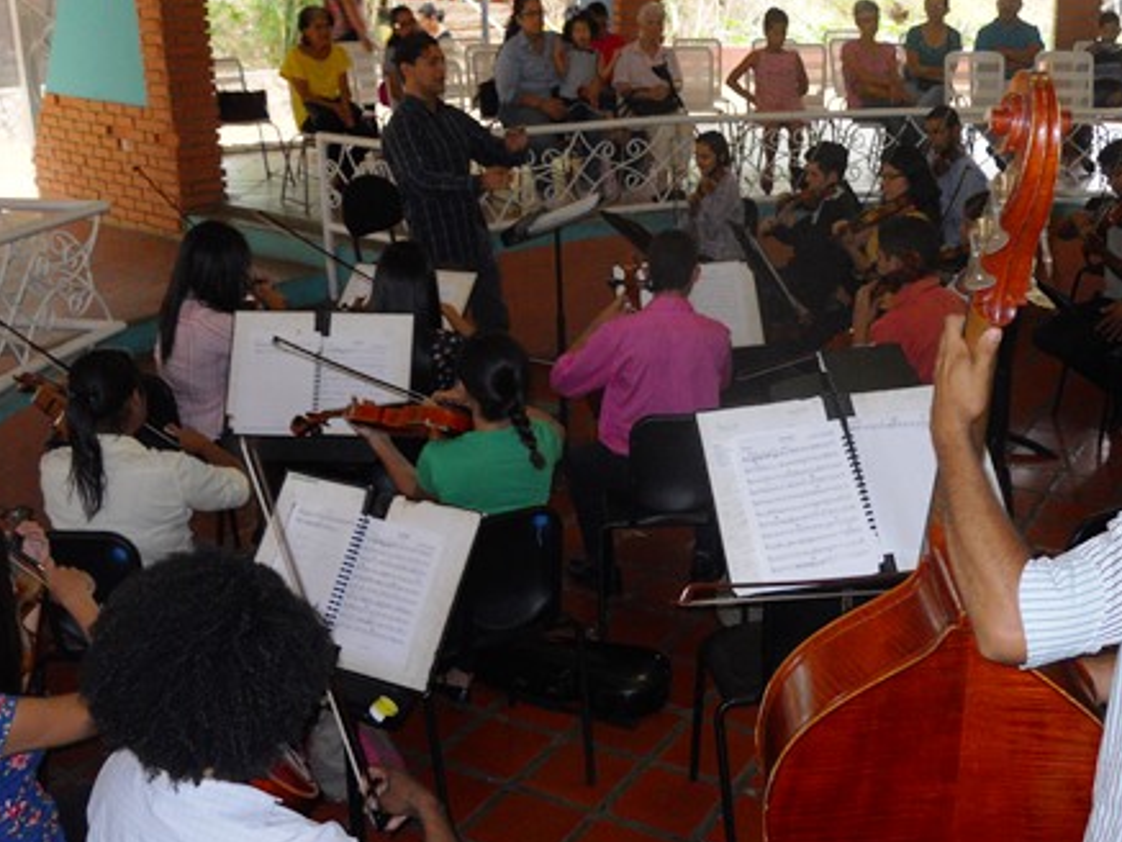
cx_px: 673
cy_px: 323
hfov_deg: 45.5
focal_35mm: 41
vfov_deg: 35.0
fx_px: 1329
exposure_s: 1/25
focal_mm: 5
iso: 160
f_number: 2.7
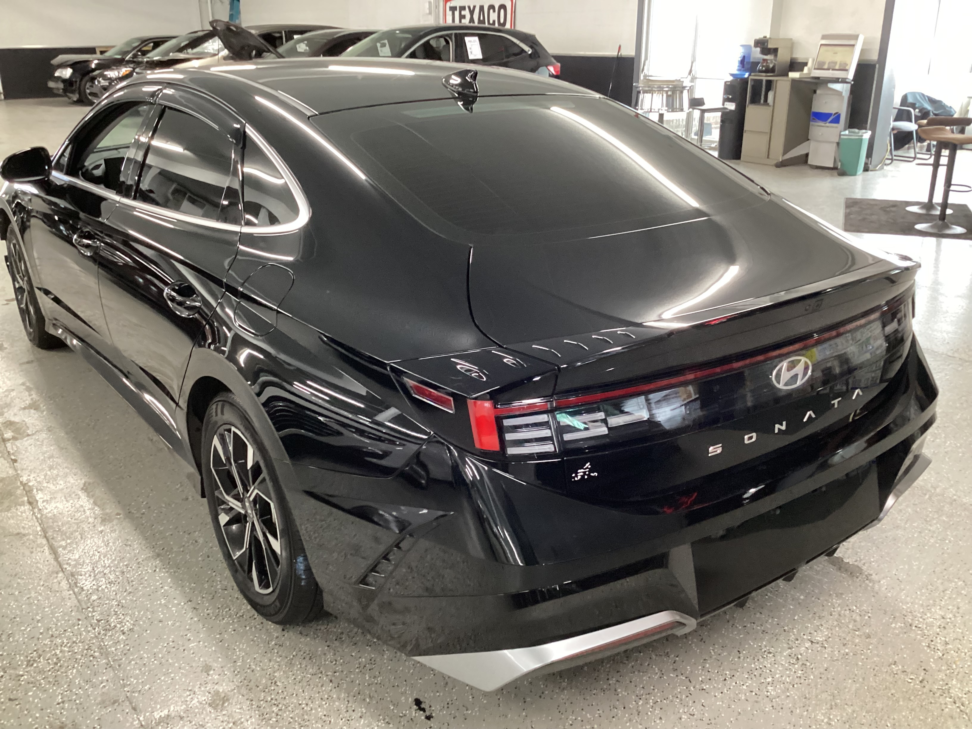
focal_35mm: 31
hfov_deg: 58.4
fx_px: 870
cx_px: 486
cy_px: 364
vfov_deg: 45.4
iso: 400
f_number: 2.4
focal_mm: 3.3
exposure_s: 1/40
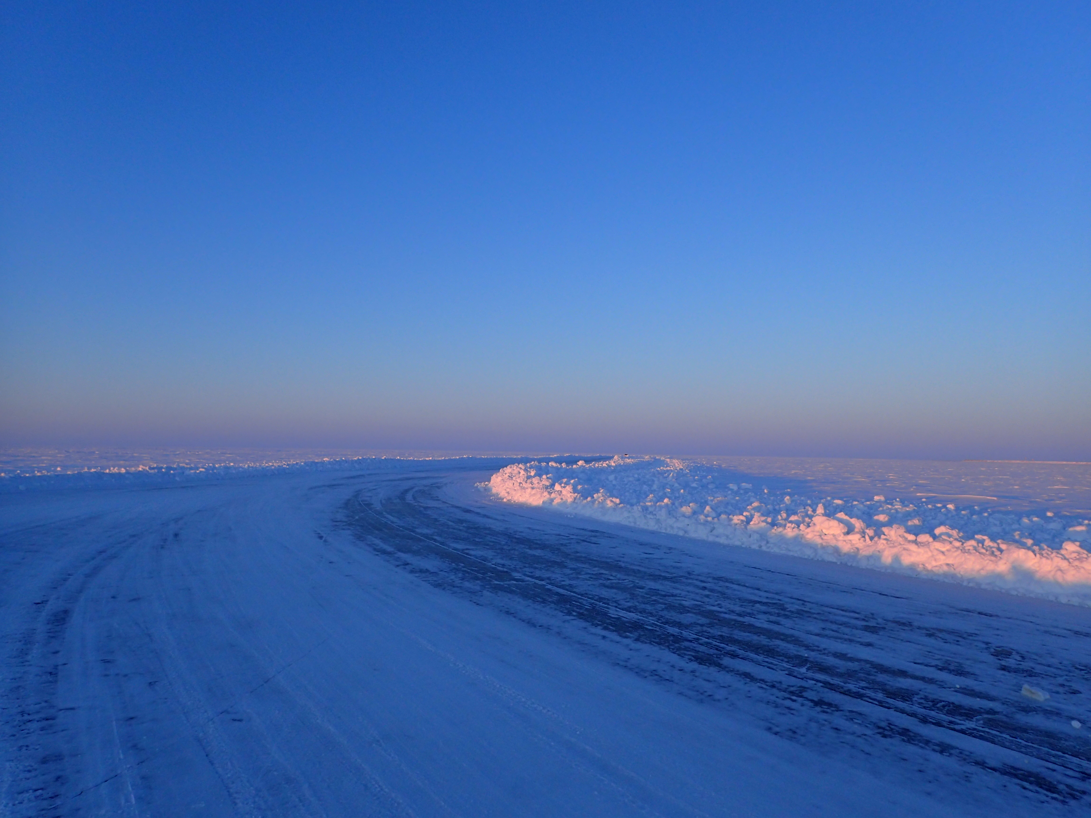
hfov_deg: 69.4
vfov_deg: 54.9
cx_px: 546
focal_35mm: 25
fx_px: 788
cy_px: 409
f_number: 2.8
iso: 100
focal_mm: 4.5
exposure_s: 1/500
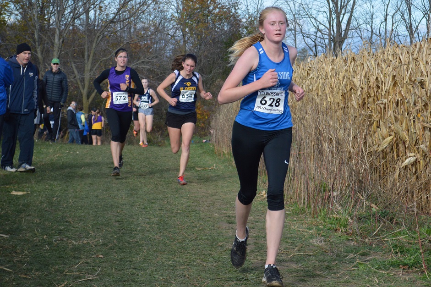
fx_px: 987
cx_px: 216
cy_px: 144
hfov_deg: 24.6
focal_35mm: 82
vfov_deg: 16.5
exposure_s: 1/1000
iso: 400
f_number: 5.6
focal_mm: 55
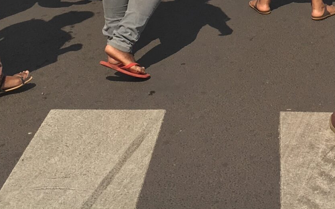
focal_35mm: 94
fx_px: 858
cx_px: 257
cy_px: -169
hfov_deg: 21.9
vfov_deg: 12.6
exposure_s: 1/1709
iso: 25
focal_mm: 4.15
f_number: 2.2
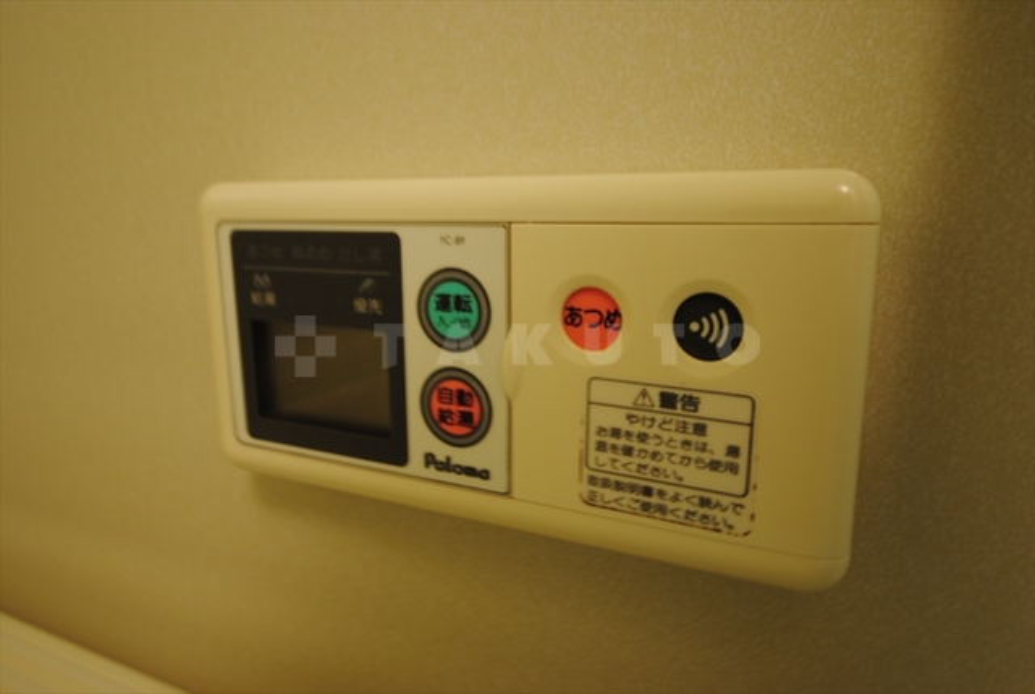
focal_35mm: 20
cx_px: 518
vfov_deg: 63.4
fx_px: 562
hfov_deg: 85.3
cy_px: 347
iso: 100
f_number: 5
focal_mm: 13
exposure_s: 1/1.6
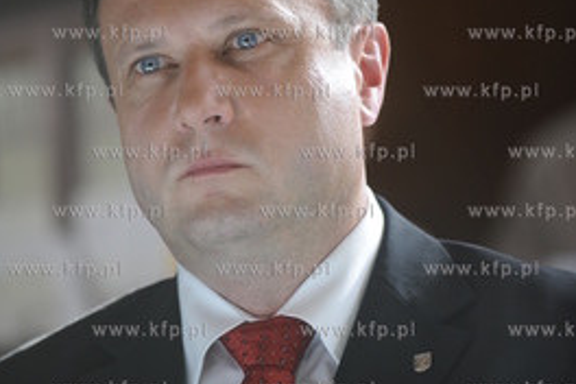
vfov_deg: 4.5
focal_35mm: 303
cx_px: 288
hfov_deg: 6.8
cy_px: 148
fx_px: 4848
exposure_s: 1/320
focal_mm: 200
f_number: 3.5
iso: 800
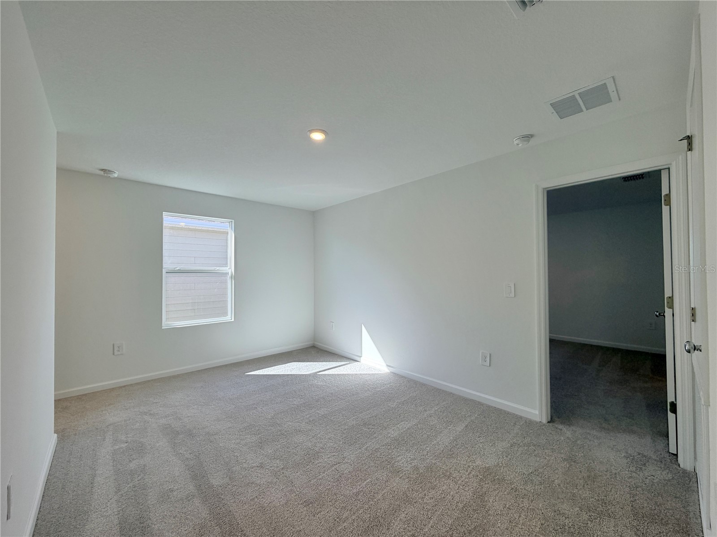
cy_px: 268
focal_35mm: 14
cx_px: 358
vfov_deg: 85.7
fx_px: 290
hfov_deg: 102.1
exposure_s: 1/132
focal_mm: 2.22
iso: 64
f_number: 2.2
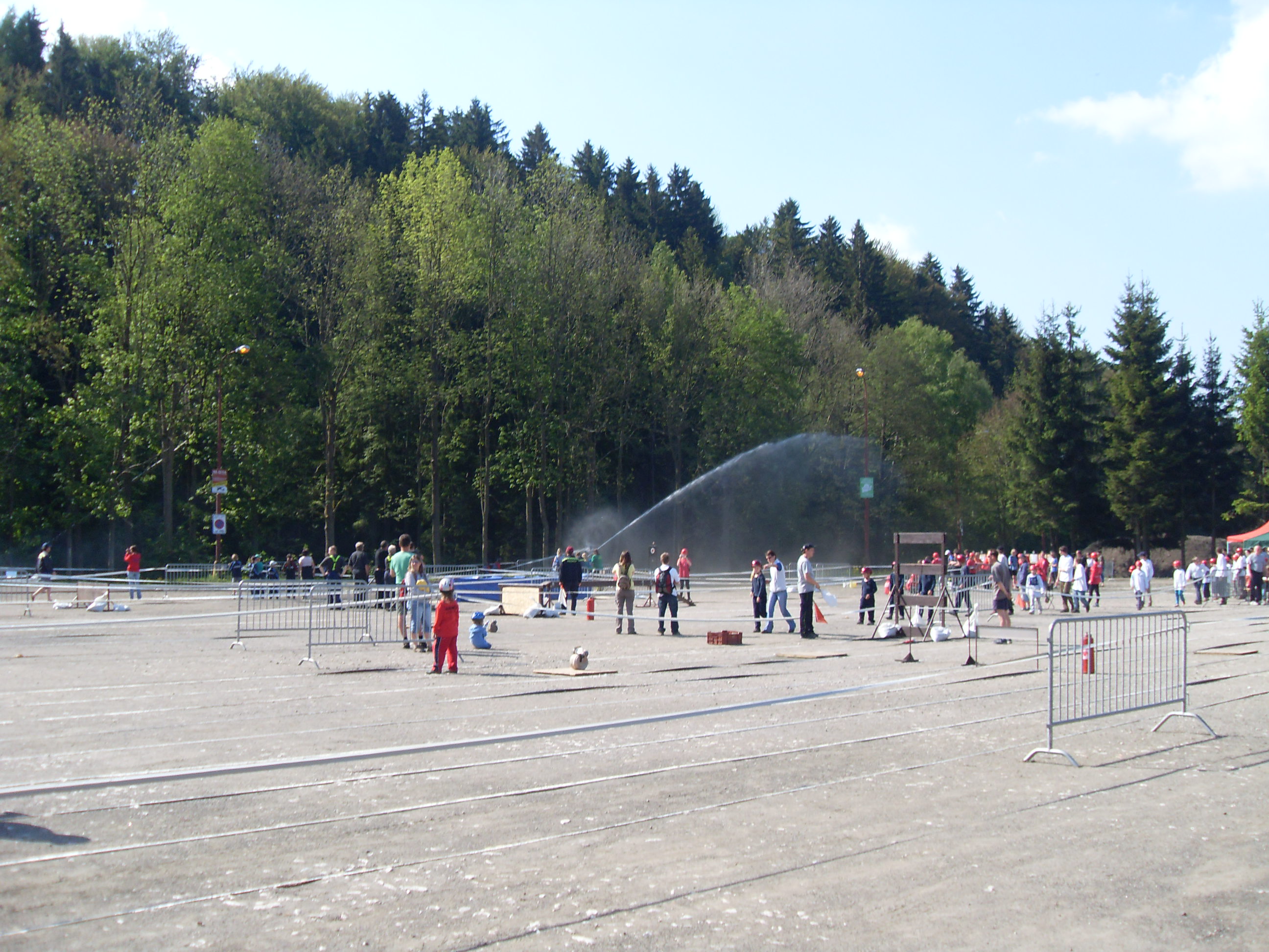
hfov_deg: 50.1
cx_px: 634
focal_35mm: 37
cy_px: 476
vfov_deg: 38.7
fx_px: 1356
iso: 80
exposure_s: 1/125
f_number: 7
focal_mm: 6.3
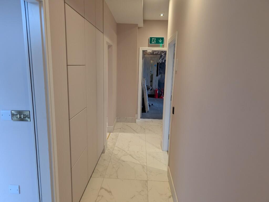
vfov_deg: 56.9
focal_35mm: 24
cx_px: 134
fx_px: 187
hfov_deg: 71.5
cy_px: 101
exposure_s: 1/613
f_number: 1.68
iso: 188
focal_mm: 6.9
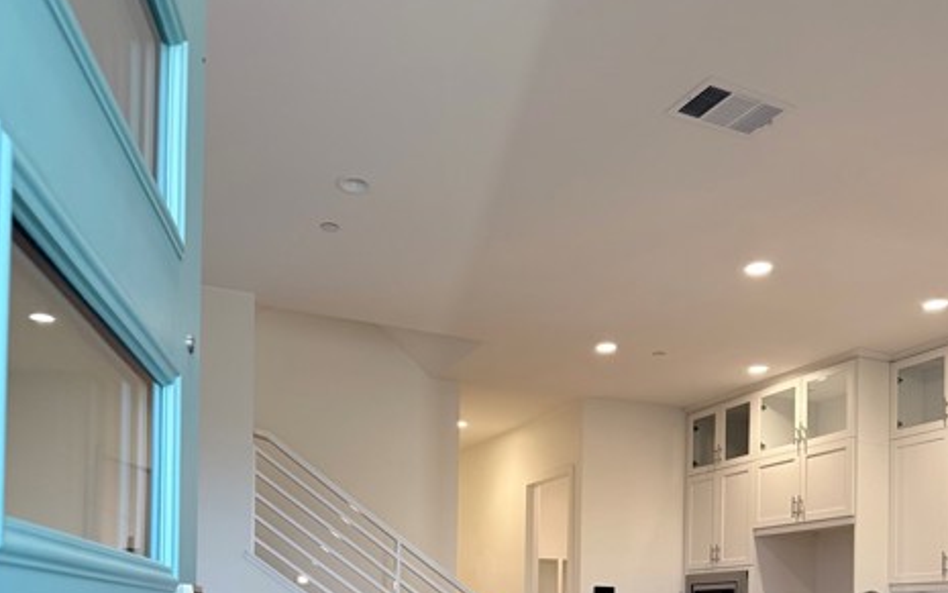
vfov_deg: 33.0
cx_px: 473
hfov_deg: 55.3
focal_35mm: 35
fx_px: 905
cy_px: 607
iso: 160
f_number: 1.78
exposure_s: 1/120
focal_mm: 6.76
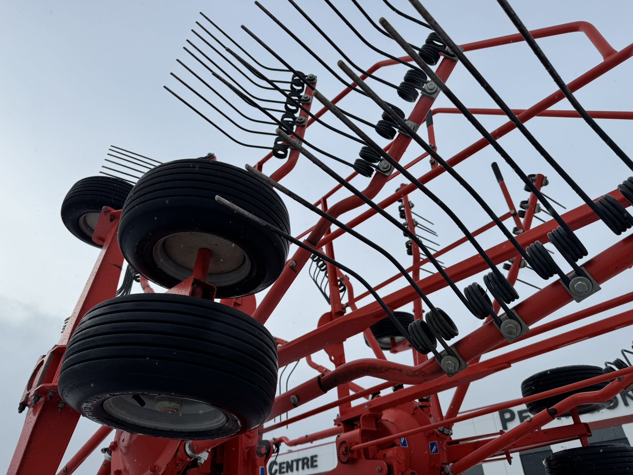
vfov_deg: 56.8
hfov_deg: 71.6
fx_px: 439
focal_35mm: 24
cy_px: 238
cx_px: 316
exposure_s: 1/3802
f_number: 1.78
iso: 80
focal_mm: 6.76
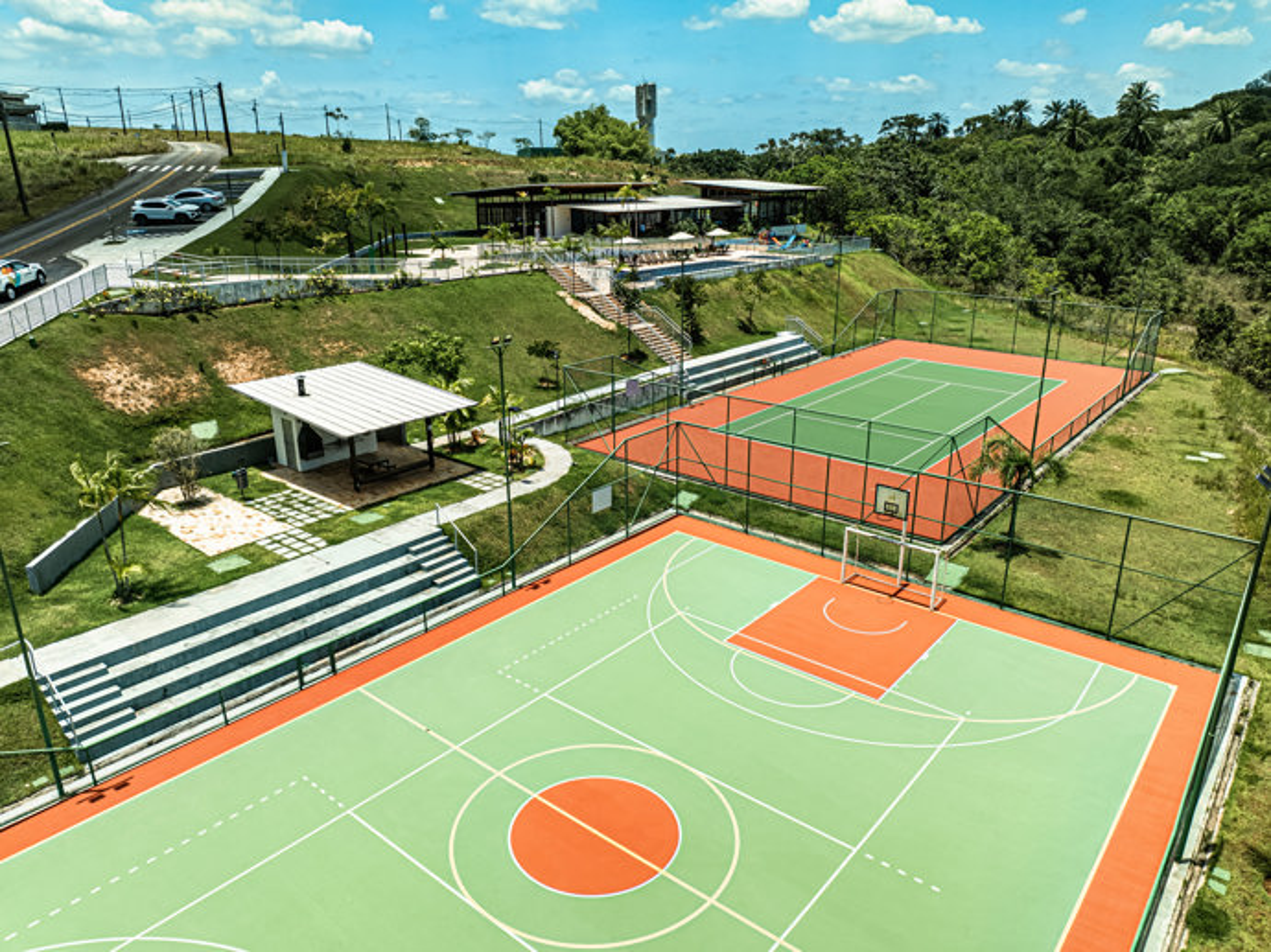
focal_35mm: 24
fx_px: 881
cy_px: 476
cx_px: 636
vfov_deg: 56.8
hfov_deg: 71.6
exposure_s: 1/640
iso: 110
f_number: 2.8
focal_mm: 12.29
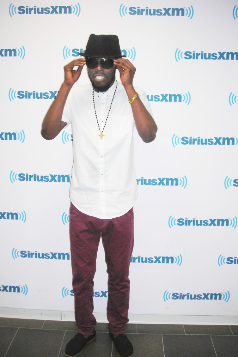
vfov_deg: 48.5
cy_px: 177
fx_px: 397
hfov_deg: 33.4
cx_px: 117
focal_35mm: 40
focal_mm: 6.3
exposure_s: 1/60.1
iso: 50
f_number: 3.2
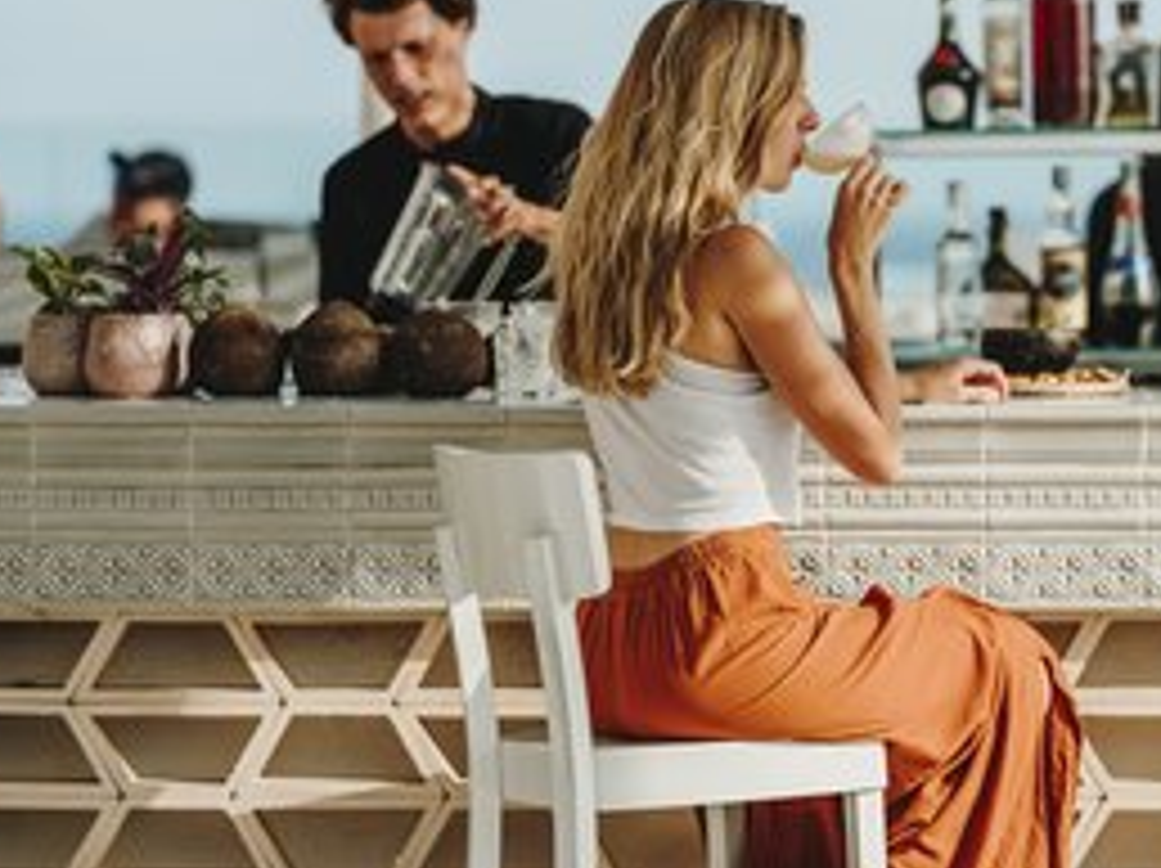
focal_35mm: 162
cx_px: 1008
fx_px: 5428
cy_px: 274
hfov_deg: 12.1
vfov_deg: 9.1
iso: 125
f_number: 2
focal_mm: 110
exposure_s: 1/2000
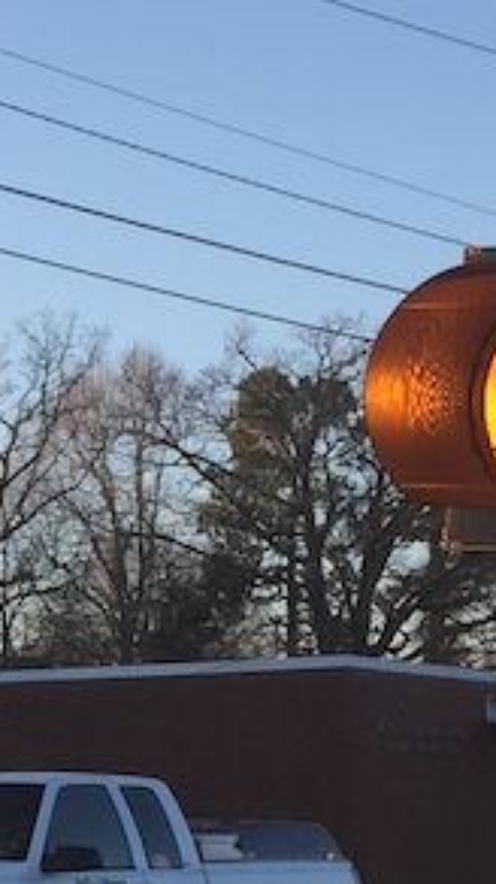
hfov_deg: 8.7
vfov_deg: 16.4
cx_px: -584
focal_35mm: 130
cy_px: 733
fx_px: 3043
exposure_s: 1/608
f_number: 2.2
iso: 32
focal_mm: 4.15
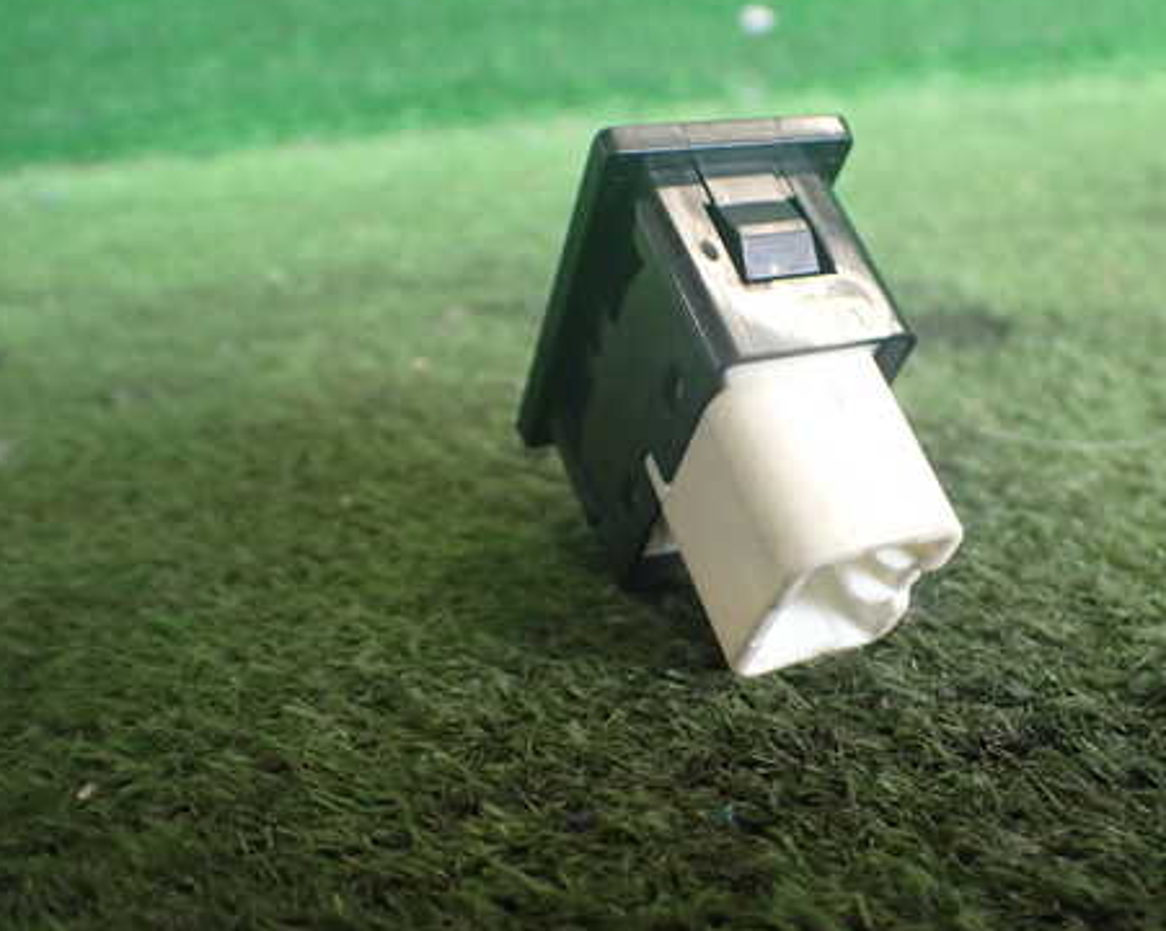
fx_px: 1345
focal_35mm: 39
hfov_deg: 46.3
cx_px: 763
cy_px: 484
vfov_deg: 38.2
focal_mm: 5.4
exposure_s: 1/125
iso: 500
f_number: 2.3
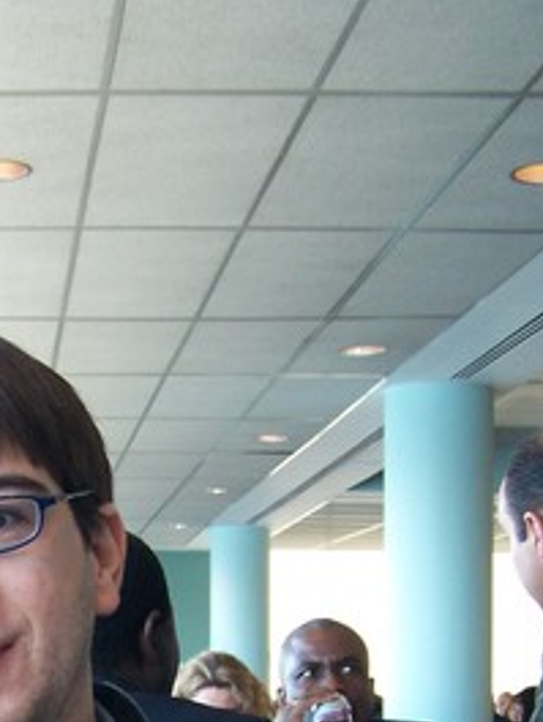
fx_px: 1797
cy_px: 793
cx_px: -8
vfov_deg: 21.6
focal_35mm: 86
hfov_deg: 16.8
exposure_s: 1/30
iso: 140
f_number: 2.8
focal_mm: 6.3
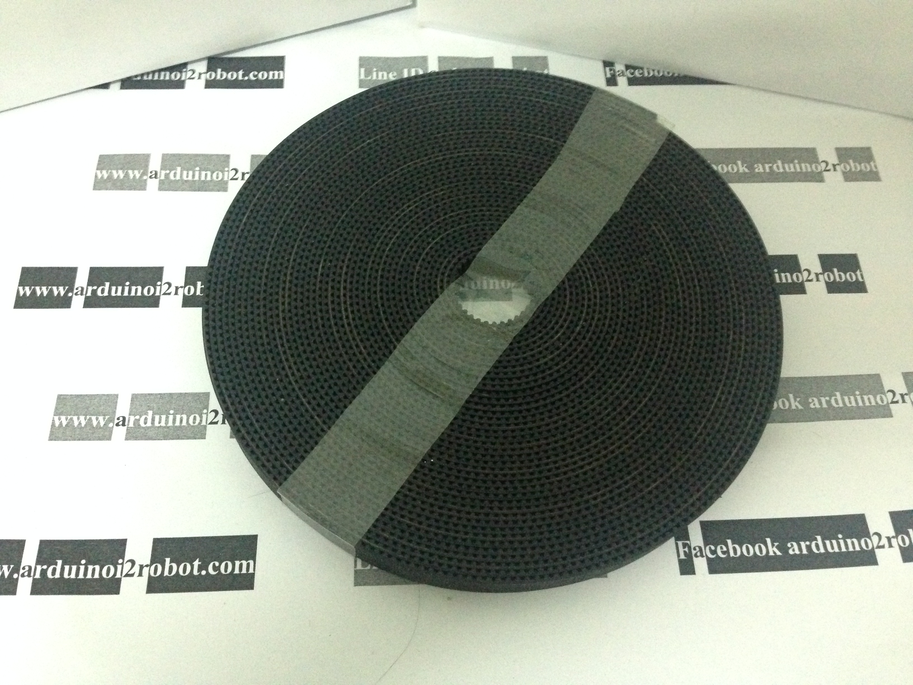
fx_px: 870
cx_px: 456
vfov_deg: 42.9
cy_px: 342
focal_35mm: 33
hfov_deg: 55.4
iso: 800
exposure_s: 1/15
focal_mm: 4.12
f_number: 2.4
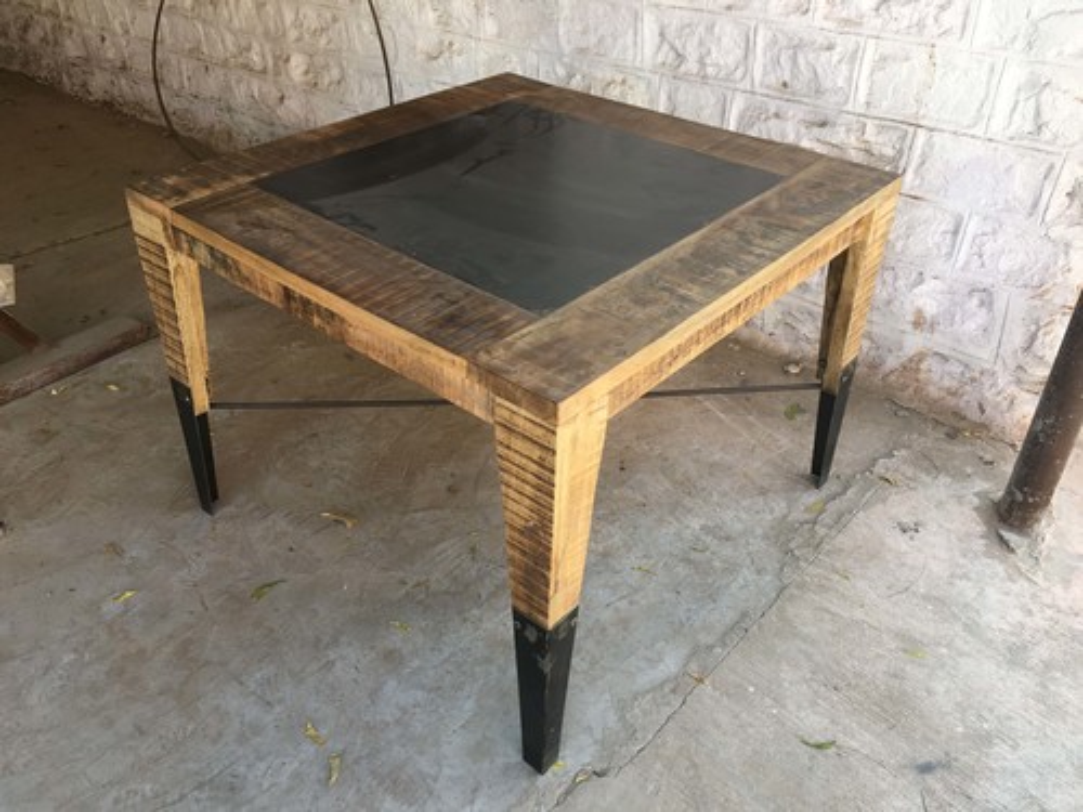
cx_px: 542
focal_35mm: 29
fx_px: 907
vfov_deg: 48.2
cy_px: 406
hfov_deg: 61.7
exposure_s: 1/133
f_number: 2.2
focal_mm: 4.15
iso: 25
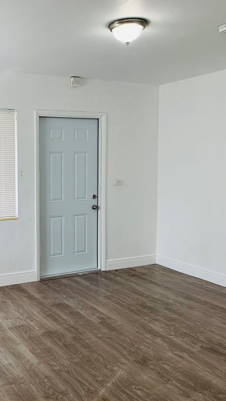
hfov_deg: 30.4
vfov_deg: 52.8
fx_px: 405
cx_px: 42
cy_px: 200
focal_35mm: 38
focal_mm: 4.25
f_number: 1.8
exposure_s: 1/121
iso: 50
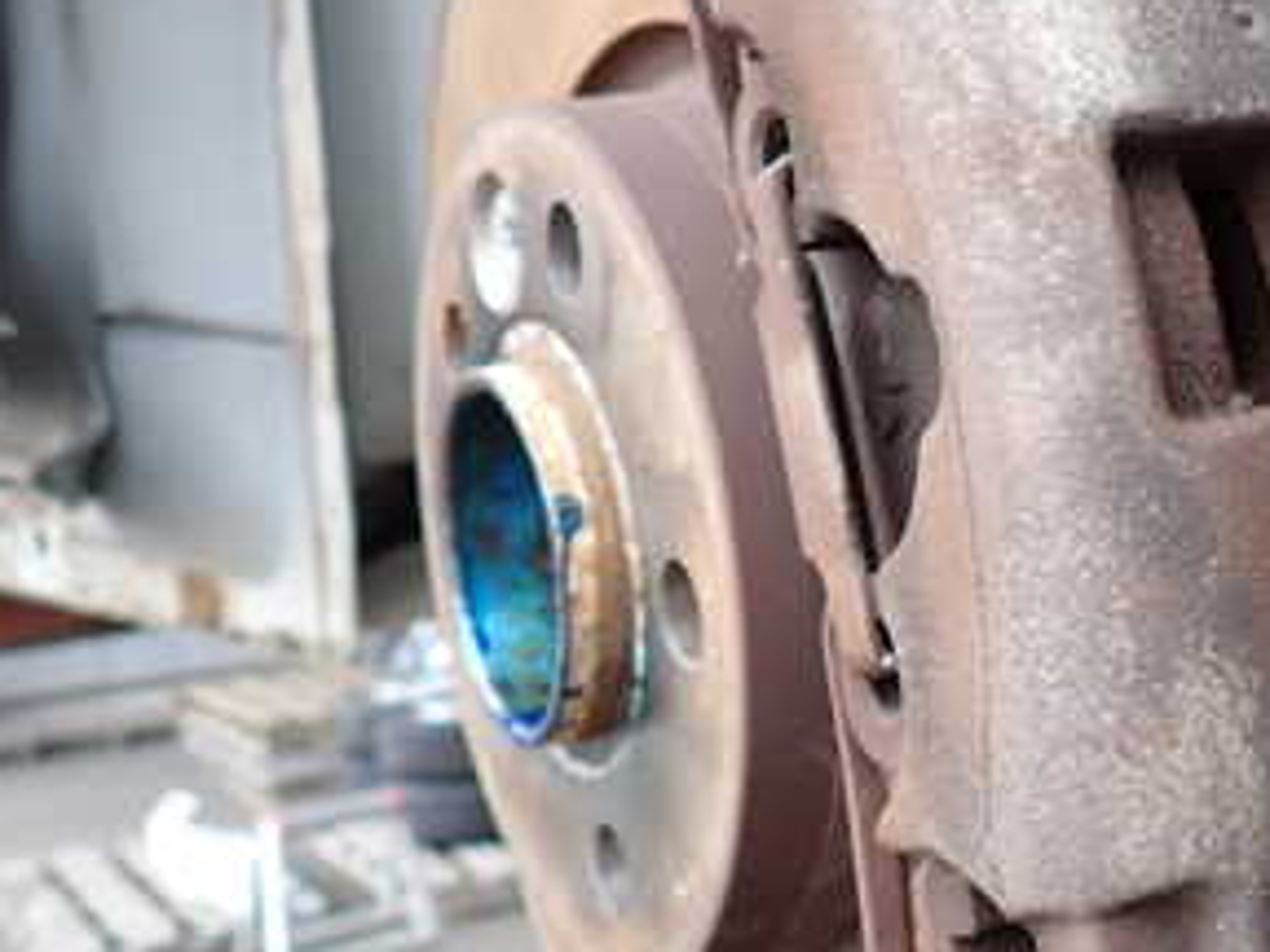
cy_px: 441
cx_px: 1235
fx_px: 1908
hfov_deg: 34.0
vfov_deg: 28.0
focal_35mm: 52
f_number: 2
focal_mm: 4.5
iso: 100
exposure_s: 1/125
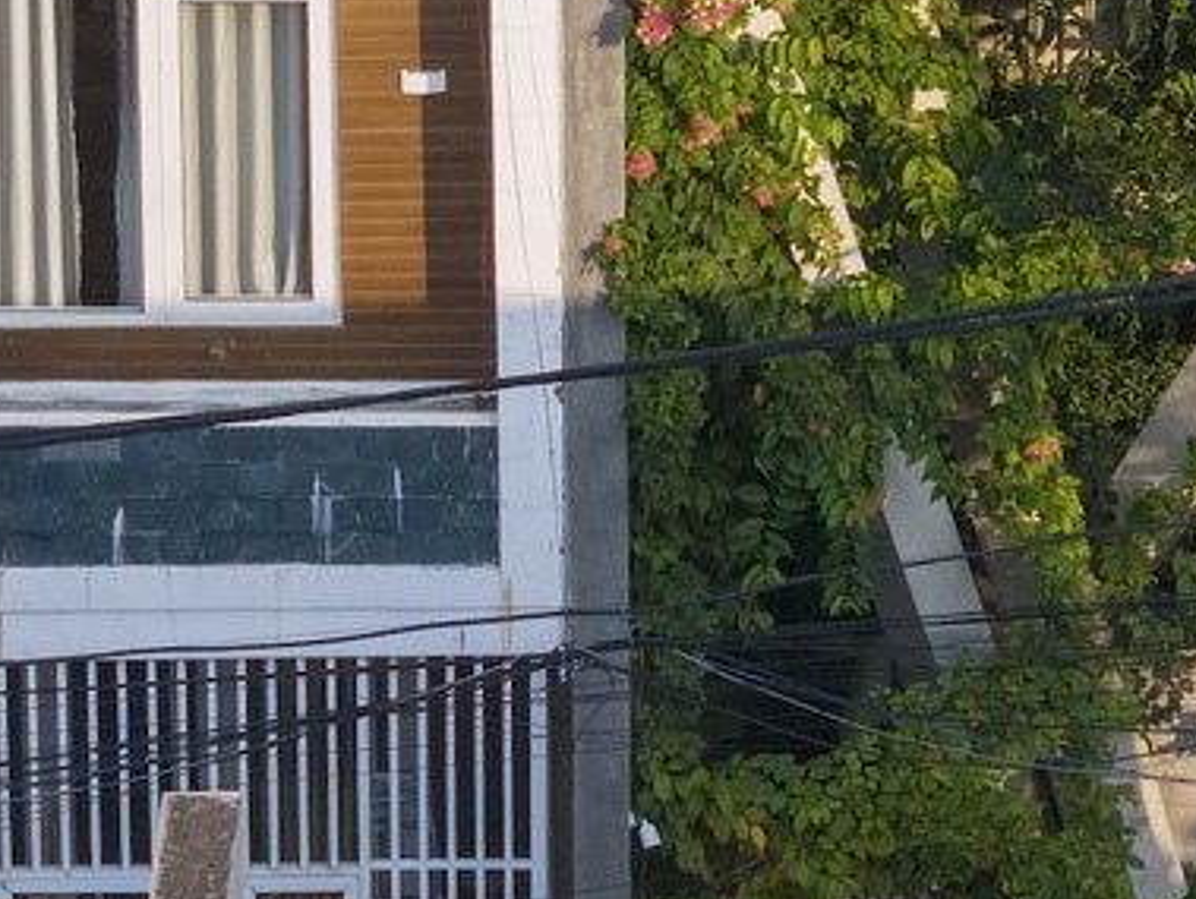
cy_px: -281
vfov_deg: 4.0
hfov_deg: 5.3
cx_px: 1439
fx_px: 12761
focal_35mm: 369
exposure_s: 1/1250
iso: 190
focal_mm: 19.35
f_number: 2.8
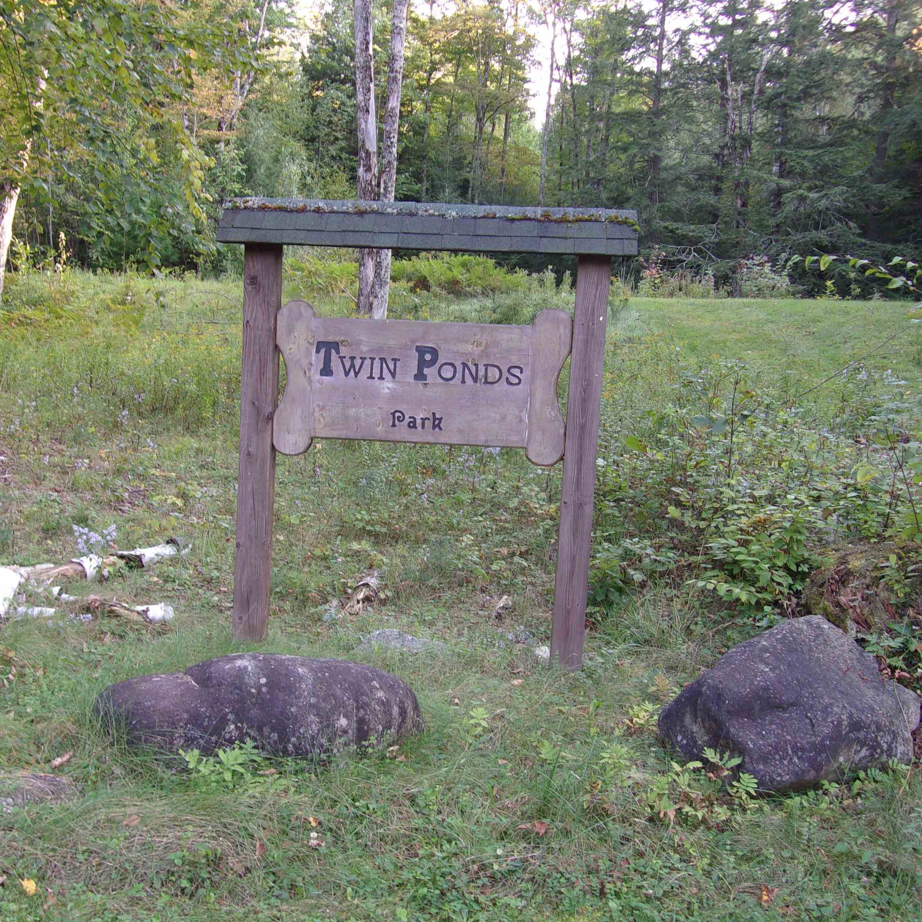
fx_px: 1236
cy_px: 460
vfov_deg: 40.9
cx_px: 451
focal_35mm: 41
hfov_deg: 40.9
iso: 81
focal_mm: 6.1
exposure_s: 1/34
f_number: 3.3
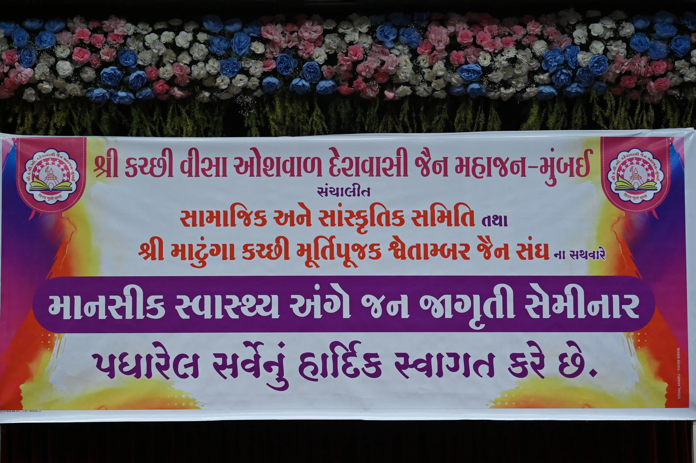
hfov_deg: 23.7
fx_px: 1662
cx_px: 339
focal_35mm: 86
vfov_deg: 15.9
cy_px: 253
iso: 2000
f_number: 4
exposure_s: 1/200
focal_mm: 78
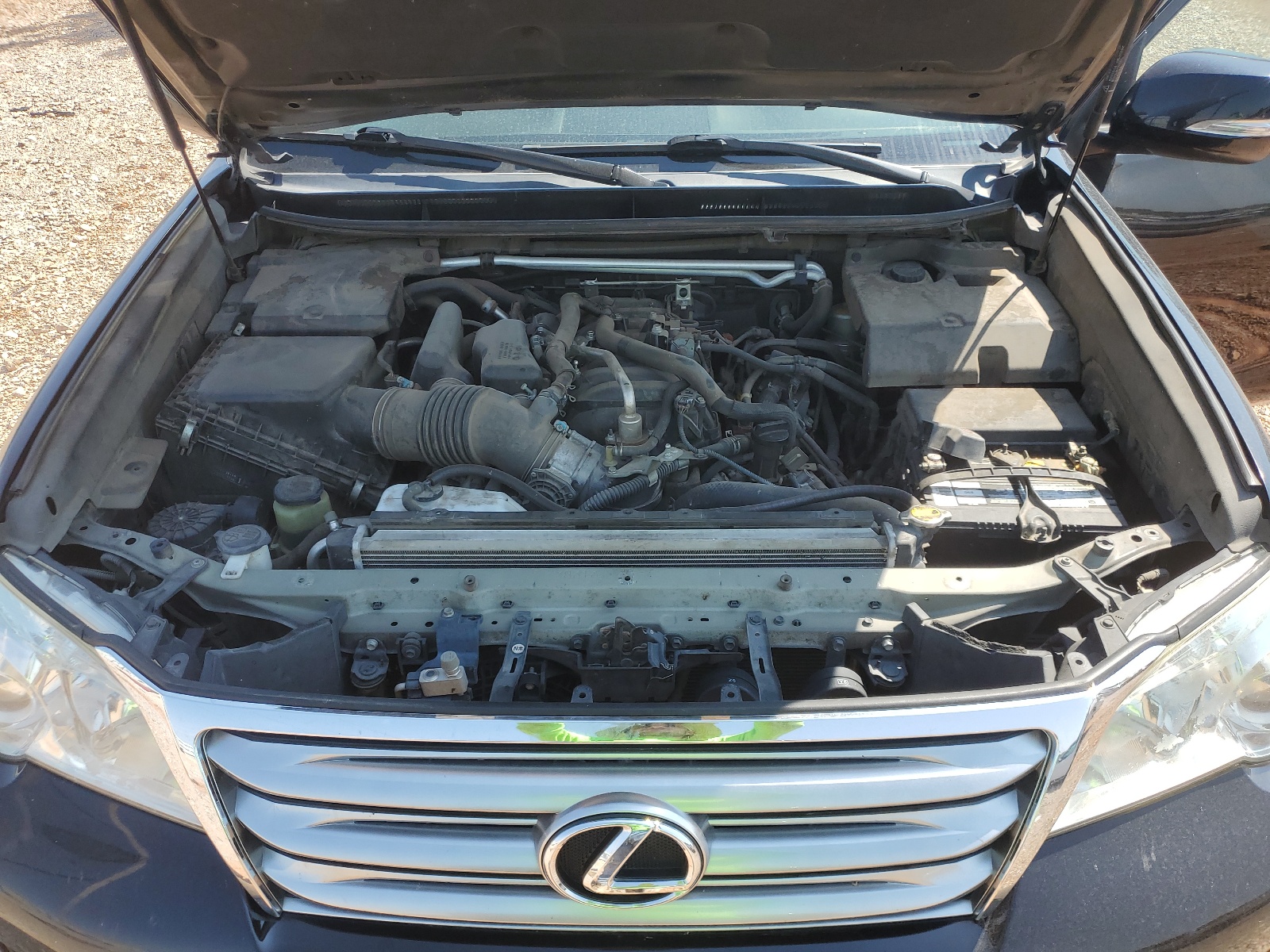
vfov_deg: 53.1
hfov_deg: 67.3
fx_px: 954
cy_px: 476
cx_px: 635
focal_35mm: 26
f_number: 1.5
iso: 50
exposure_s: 1/1111
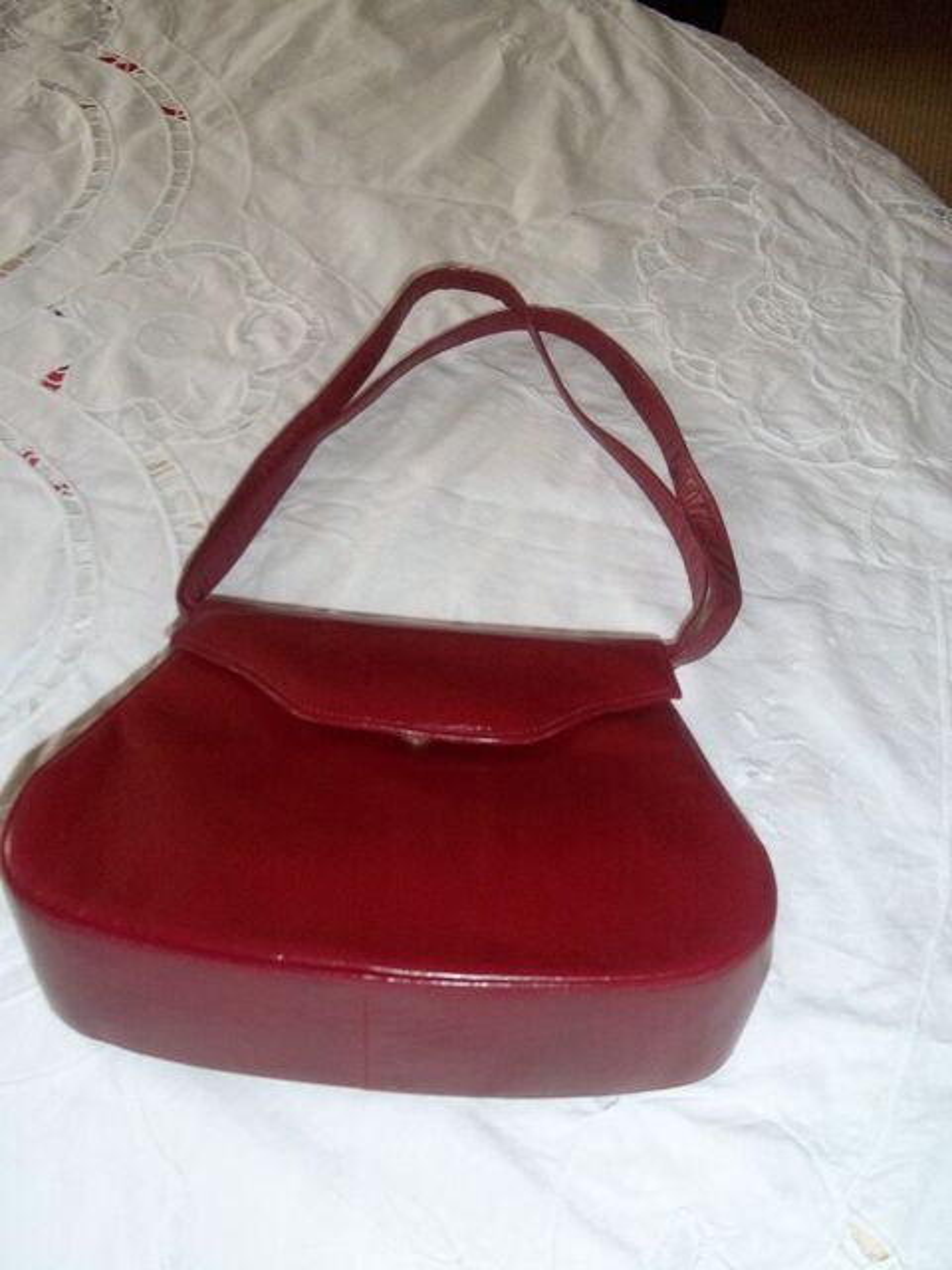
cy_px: 635
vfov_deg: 51.4
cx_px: 476
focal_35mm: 36
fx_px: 1320
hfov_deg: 39.7
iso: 160
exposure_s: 1/30
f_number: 3.1
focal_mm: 6.5
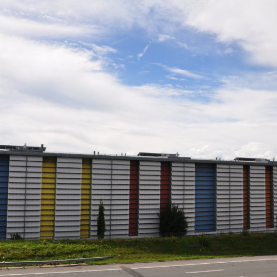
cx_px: 114
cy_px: 139
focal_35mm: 41
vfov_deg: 41.3
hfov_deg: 41.1
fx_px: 368
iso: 200
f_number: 10
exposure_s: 1/320
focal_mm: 21
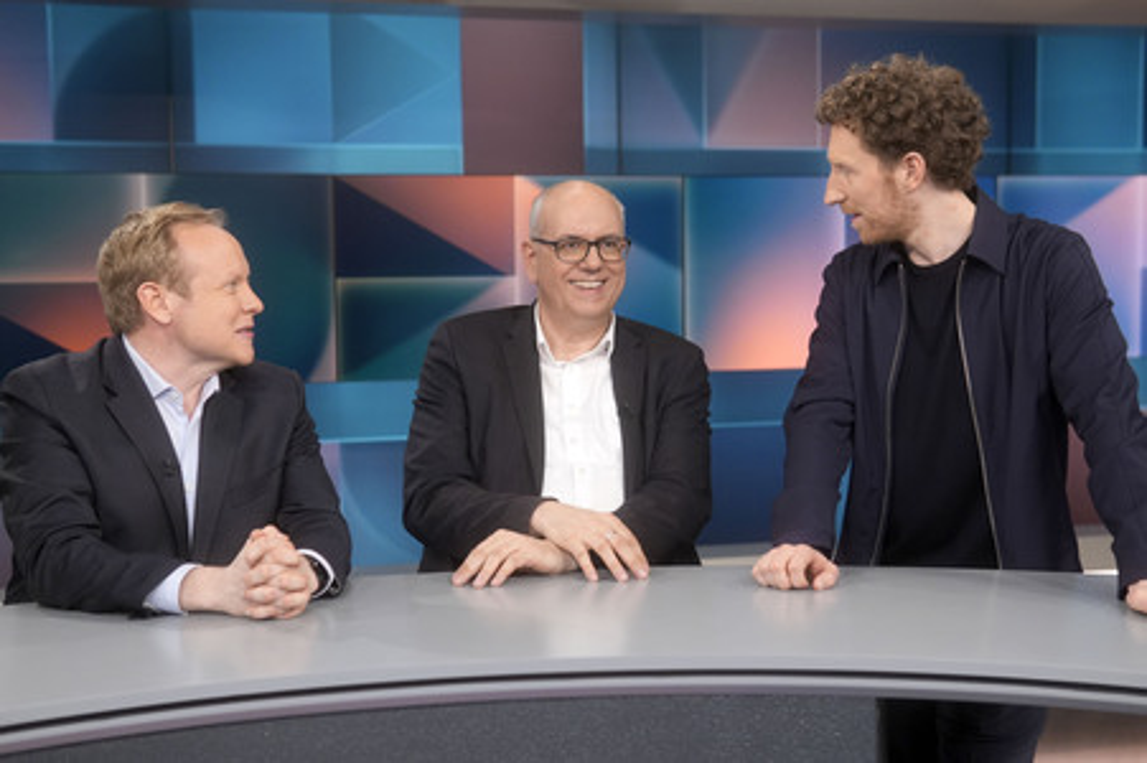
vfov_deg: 29.8
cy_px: 382
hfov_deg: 43.6
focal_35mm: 45
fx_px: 1433
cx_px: 574
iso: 640
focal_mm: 30
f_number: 2.2
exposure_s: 1/125
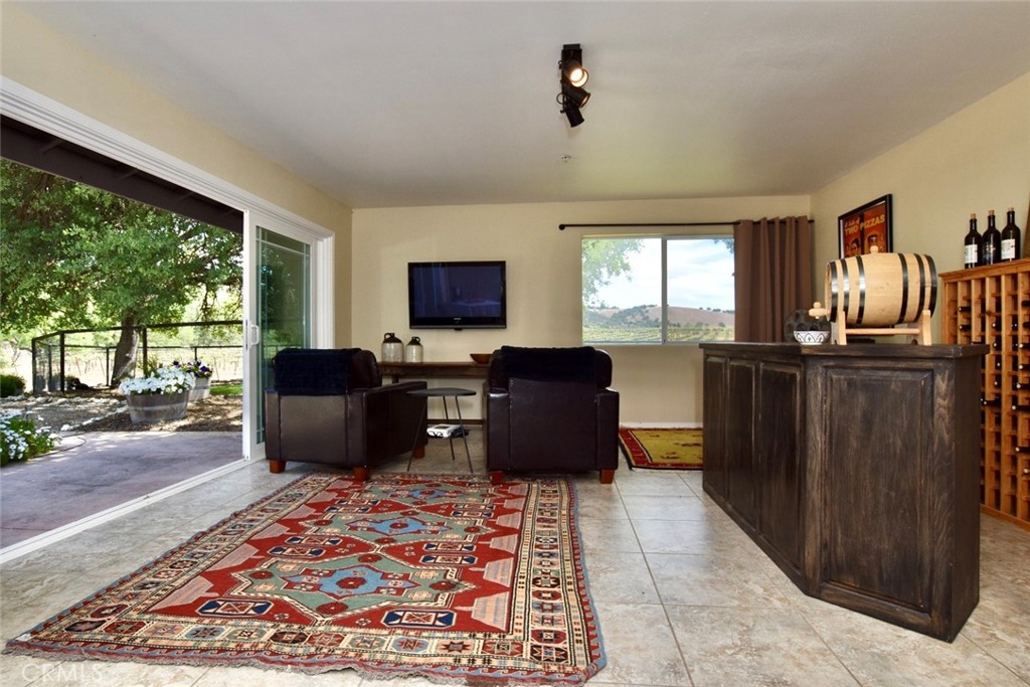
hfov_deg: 92.4
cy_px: 344
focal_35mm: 17
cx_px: 515
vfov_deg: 69.7
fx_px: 494
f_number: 9
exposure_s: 1/160
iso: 250
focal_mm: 11.5
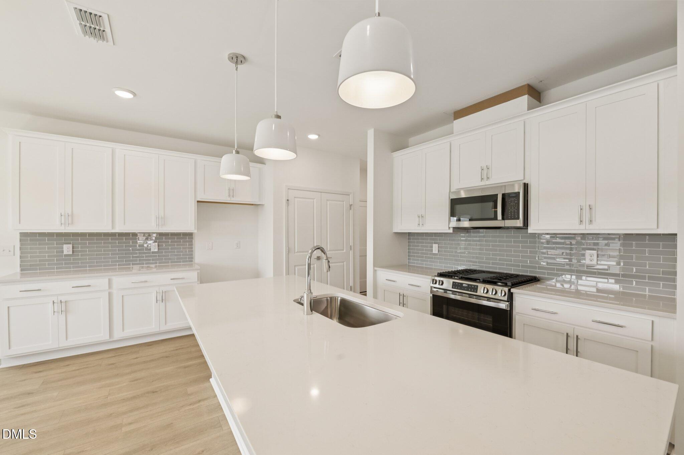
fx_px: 266
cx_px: 342
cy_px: 228
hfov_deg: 104.3
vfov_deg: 81.1
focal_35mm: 14
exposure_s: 1/60
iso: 200
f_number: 9
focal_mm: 14
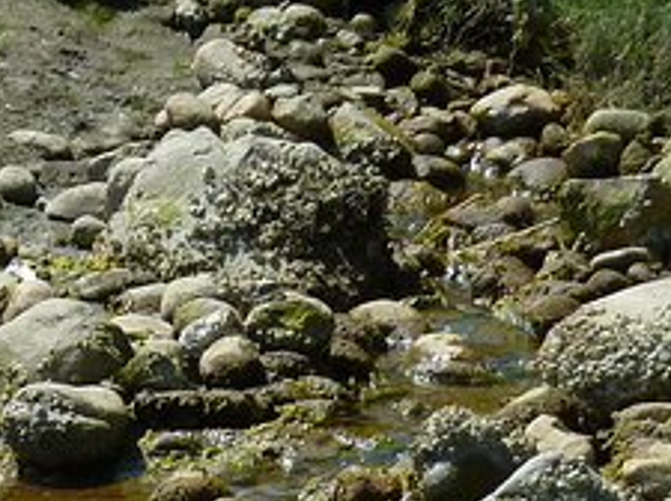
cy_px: 763
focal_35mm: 228
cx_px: -209
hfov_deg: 8.6
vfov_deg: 6.4
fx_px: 4413
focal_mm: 7.2
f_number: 4
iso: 80
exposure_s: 1/320
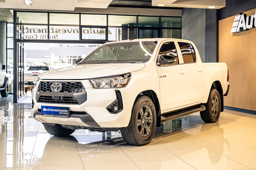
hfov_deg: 39.6
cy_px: 85
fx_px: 356
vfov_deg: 27.0
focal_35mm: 50
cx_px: 128
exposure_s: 1/125
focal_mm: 50
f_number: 4
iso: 400
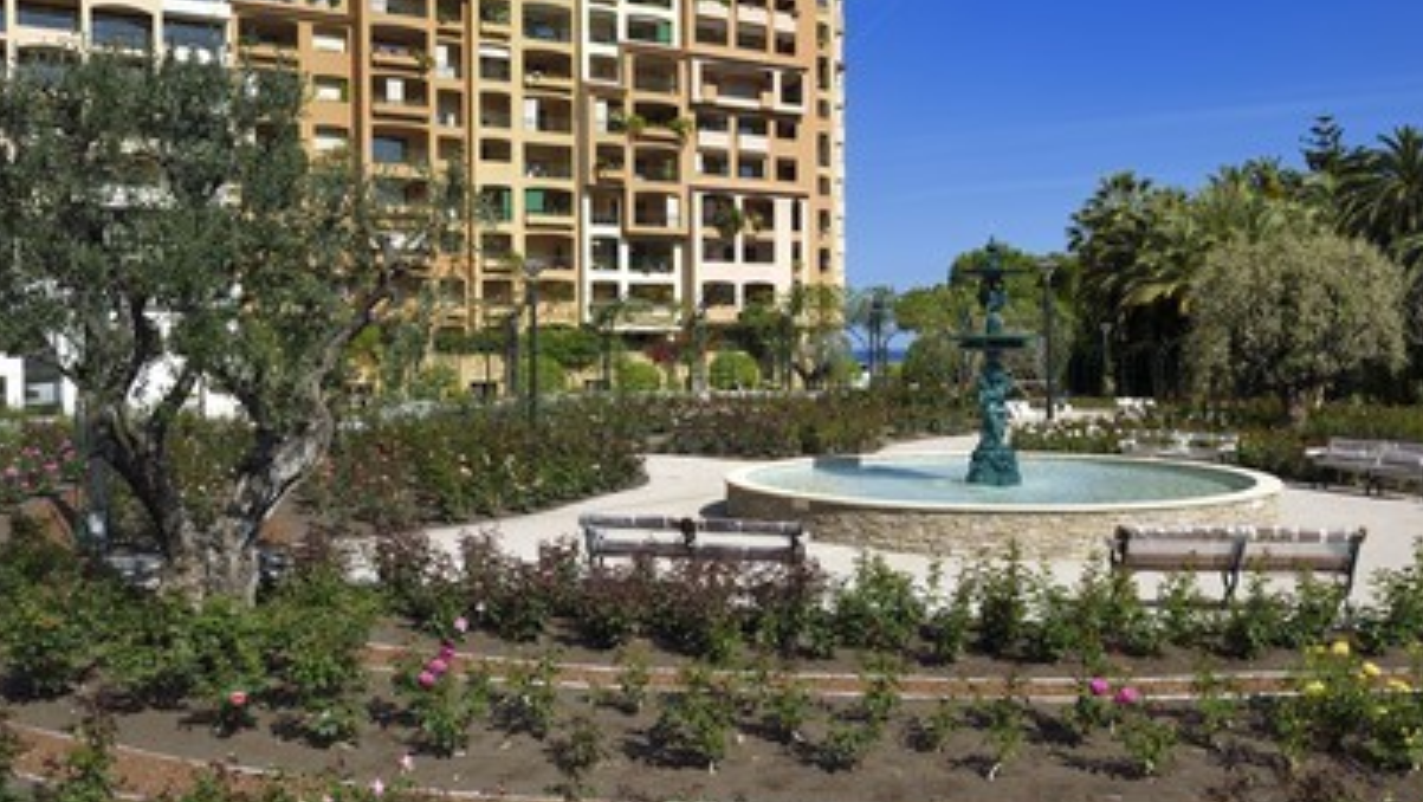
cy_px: 376
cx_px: 731
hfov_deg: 58.0
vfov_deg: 34.7
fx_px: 1283
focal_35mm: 34
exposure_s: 1/250
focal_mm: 31
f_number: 13
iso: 200
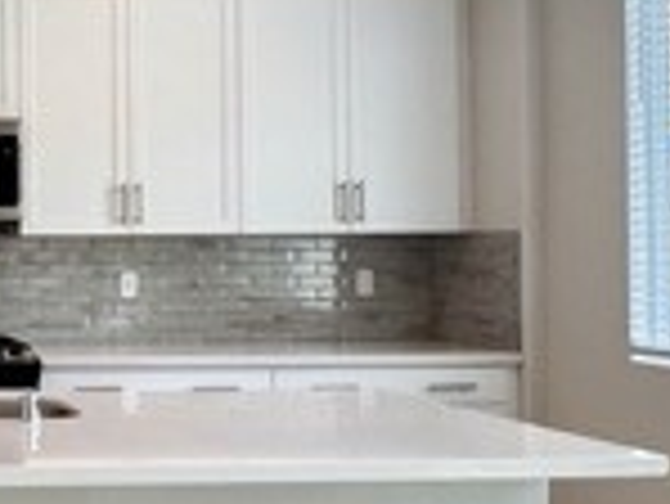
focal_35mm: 60
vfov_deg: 24.4
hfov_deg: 27.0
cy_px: 238
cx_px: -202
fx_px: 1162
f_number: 2.2
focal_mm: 2.22
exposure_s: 1/120
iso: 100
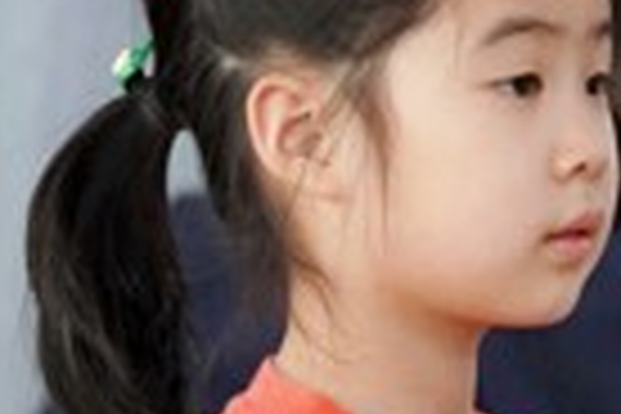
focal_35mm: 1026
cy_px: 346
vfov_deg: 1.3
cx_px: 414
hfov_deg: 2.0
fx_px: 17697
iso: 1250
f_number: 4
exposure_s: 1/160
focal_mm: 157
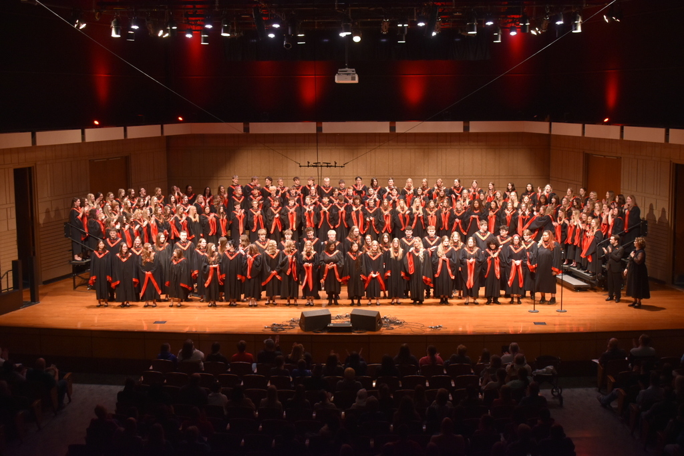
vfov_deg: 26.5
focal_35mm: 51
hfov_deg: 38.9
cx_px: 342
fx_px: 969
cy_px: 228
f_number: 4.5
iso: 1250
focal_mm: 34
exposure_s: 1/60
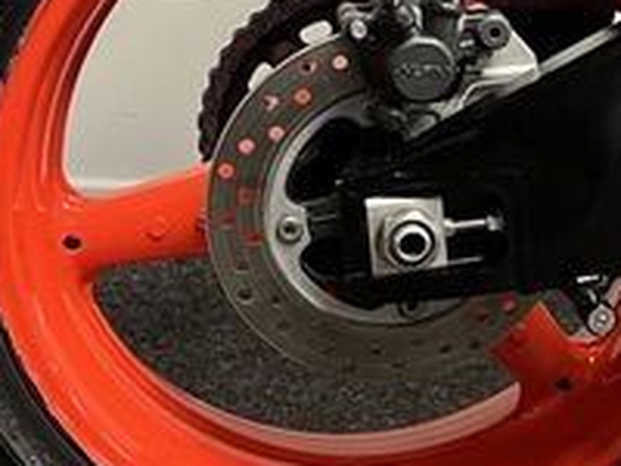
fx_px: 1489
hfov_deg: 23.1
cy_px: 134
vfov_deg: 17.7
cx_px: 534
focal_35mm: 83
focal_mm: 5.1
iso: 320
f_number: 1.6
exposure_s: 1/50
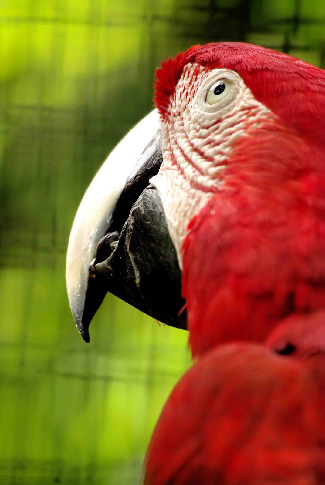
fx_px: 4861
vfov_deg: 5.7
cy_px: 242
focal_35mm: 360
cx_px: 162
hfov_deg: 3.8
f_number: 6.7
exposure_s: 1/60
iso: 800
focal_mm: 240
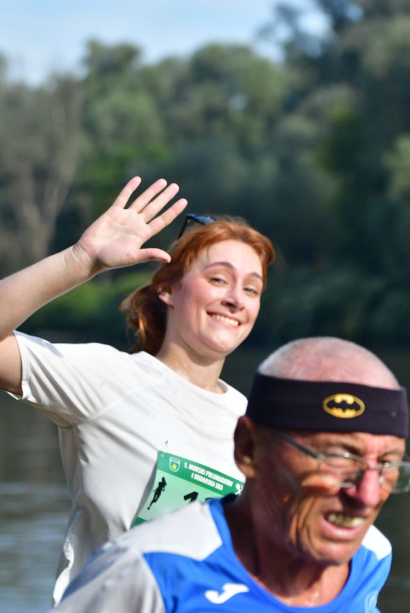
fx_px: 2355
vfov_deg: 14.9
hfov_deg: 10.0
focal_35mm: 138
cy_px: 306
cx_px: 205
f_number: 4.5
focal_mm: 92
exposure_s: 1/5000
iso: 800
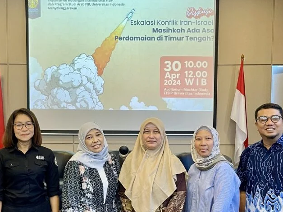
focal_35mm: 53
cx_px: 112
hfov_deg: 36.0
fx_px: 433
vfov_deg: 27.3
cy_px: 151
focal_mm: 4.2
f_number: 1.6
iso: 250
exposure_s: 1/60
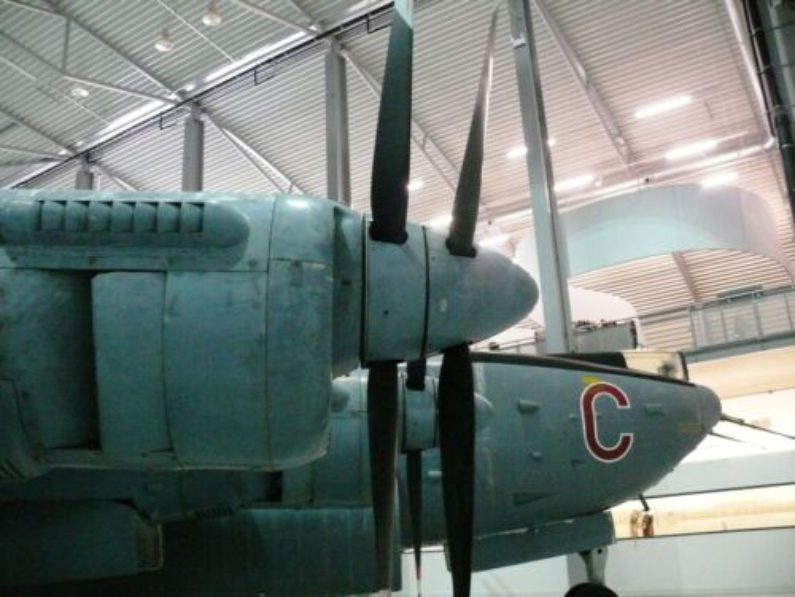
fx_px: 804
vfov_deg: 40.7
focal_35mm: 35
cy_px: 298
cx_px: 398
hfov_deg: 52.6
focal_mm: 7.4
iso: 800
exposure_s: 1/25
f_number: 2.8
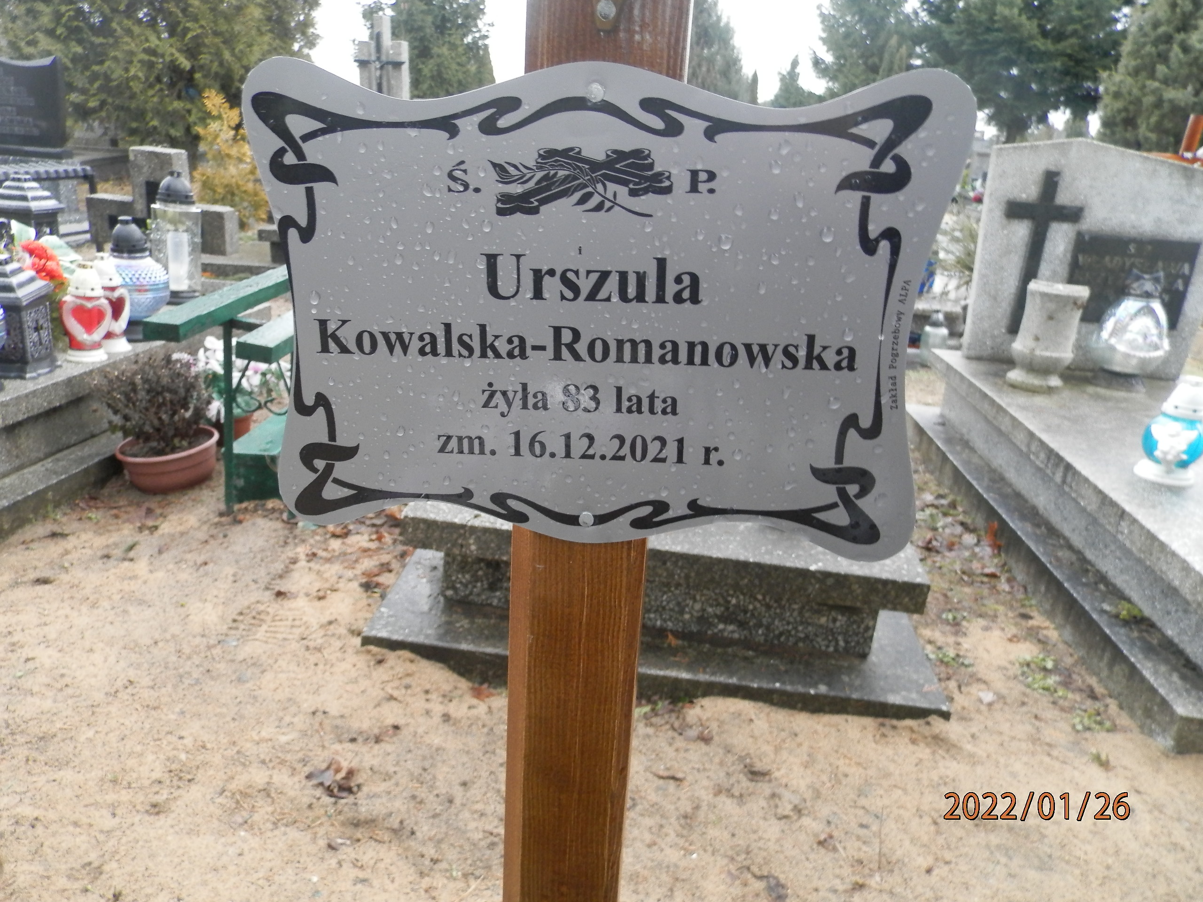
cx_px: 602
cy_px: 451
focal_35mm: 25
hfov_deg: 69.4
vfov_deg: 54.9
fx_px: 869
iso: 160
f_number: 3.1
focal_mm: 4.5
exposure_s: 1/30
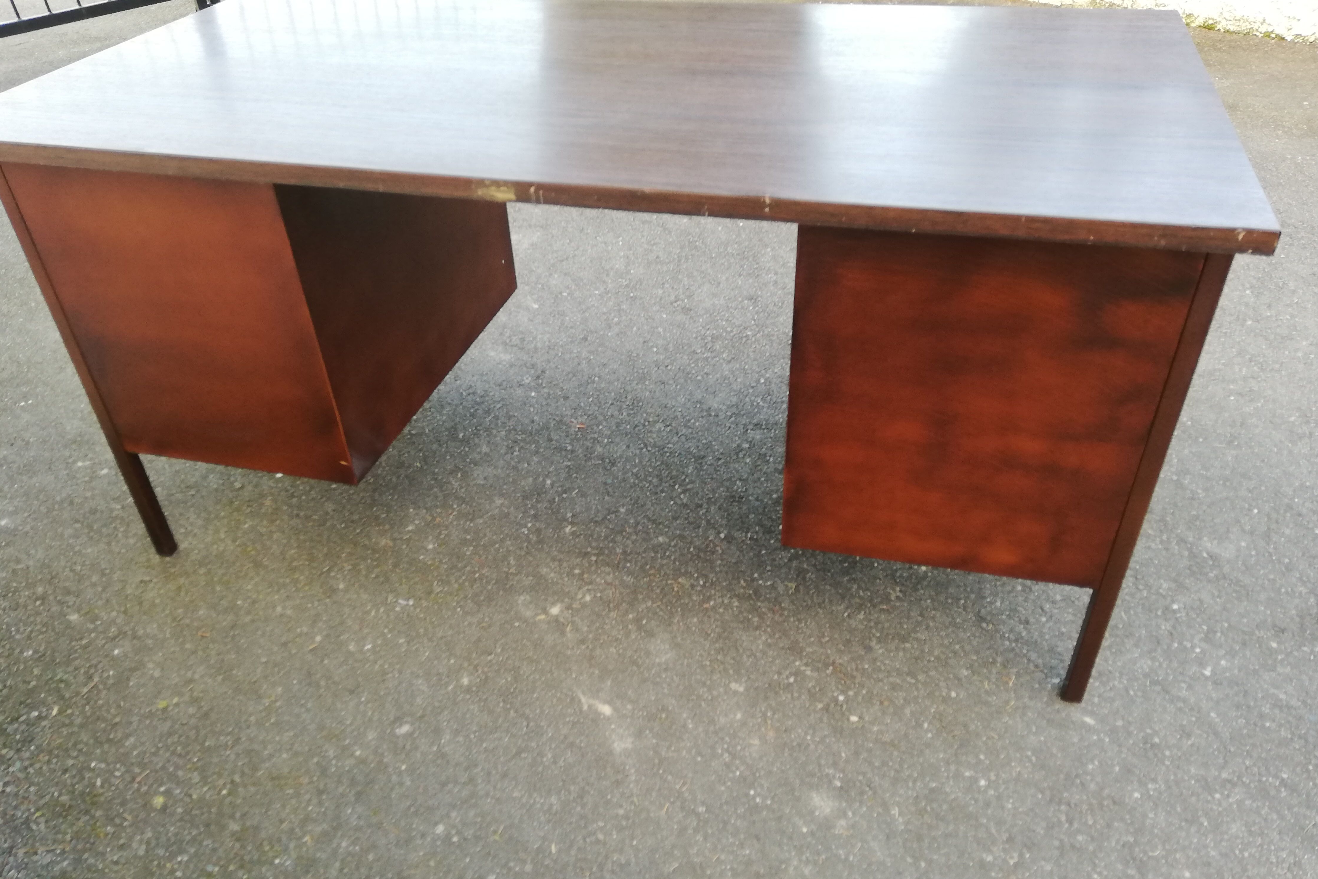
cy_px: 510
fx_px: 1025
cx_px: 658
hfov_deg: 65.5
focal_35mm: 28
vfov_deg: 46.2
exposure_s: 1/50
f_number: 2.2
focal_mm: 3.81
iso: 160
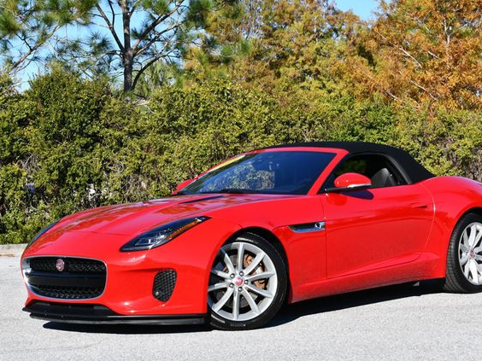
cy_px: 181
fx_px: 1156
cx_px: 261
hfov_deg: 23.6
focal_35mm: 83
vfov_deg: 17.8
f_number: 8
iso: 100
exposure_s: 1/250
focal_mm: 38
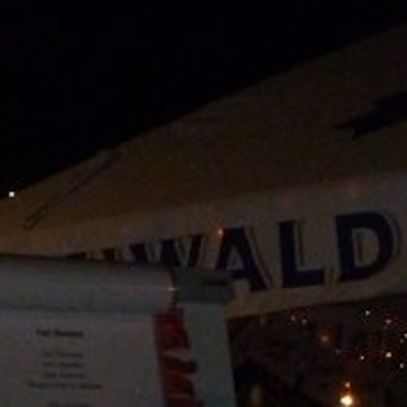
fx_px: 1716
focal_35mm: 129
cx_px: -5
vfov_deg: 12.9
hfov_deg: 13.3
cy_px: 597
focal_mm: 4.7
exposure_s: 1/60
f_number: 3.4
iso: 400
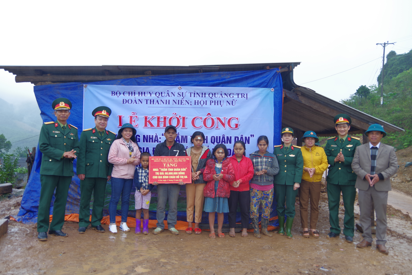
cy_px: 138
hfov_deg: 67.4
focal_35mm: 27
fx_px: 309
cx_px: 206
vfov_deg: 47.9
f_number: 3.5
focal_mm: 18
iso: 100
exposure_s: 1/40
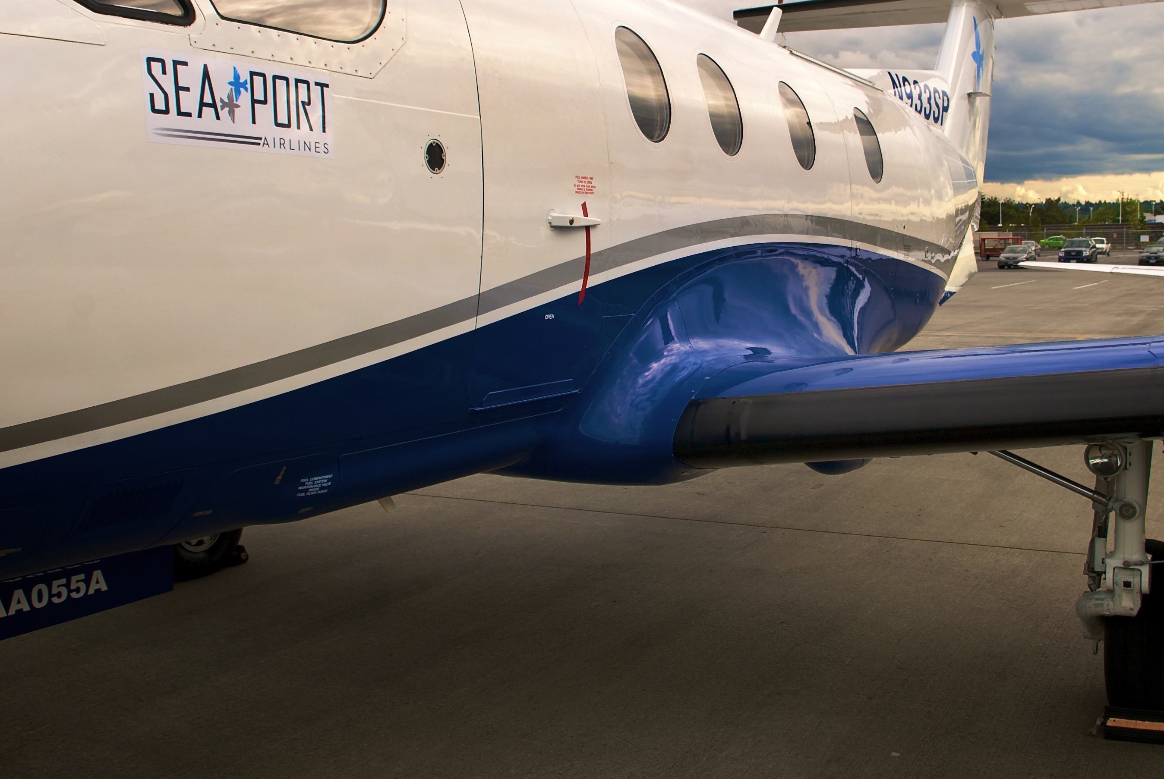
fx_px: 1189
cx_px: 703
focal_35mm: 37
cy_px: 288
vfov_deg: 36.1
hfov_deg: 51.8
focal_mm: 17
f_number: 8
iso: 100
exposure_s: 1/125
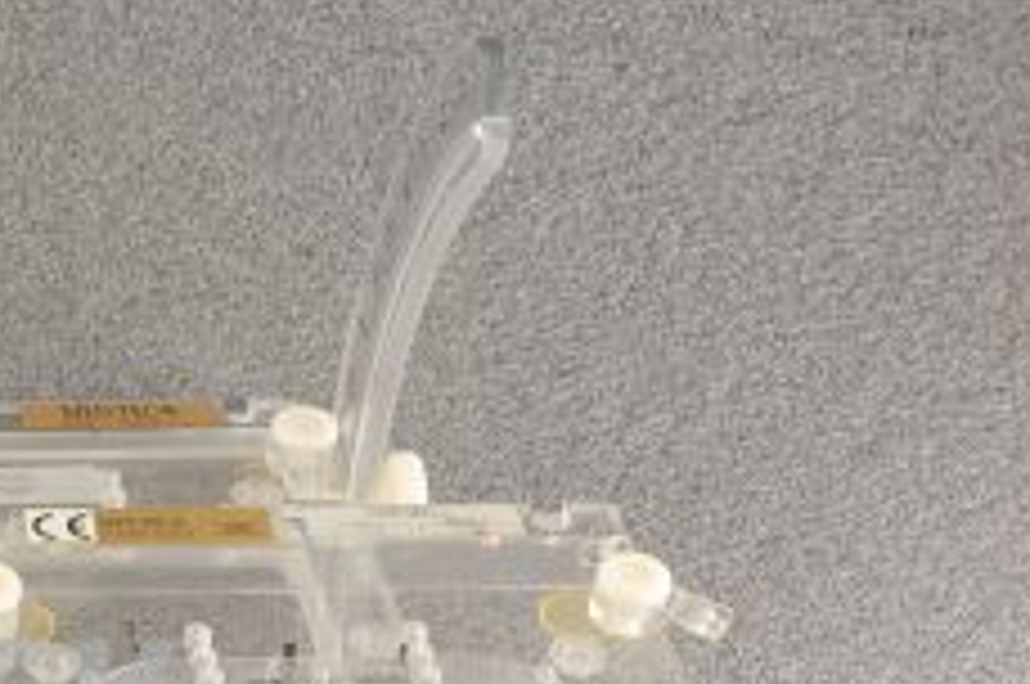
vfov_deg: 10.3
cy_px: 749
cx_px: -256
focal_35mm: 131
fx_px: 3743
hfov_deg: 15.0
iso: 1600
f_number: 13
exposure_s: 1/160
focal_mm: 50
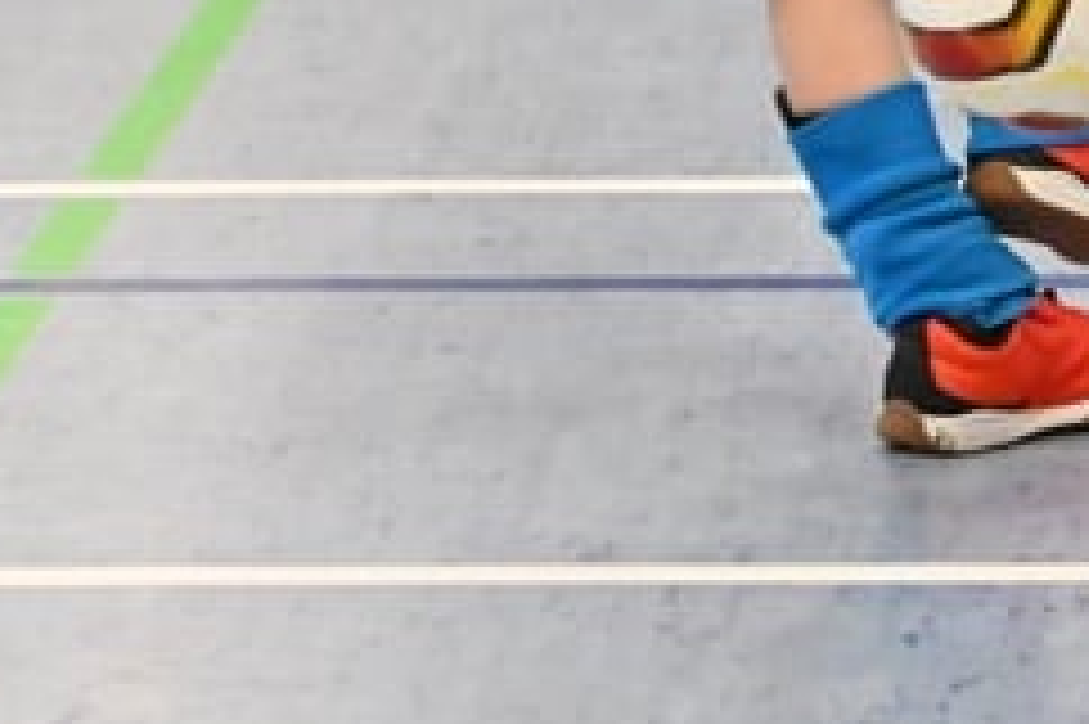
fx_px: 12787
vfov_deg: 3.2
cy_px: -384
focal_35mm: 423
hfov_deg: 4.8
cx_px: 1656
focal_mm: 80
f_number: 3.5
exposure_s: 1/1000
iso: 8000
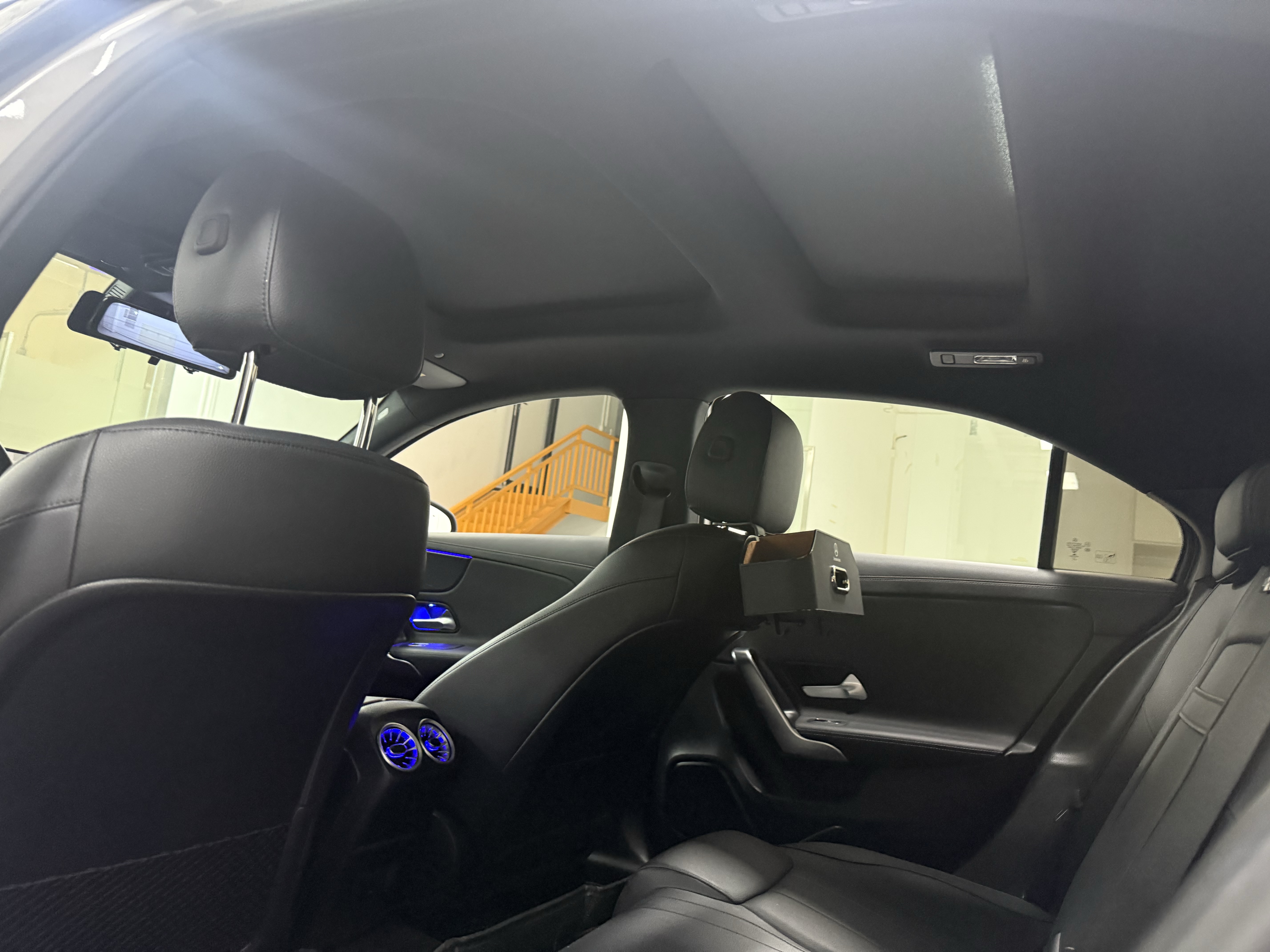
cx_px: 635
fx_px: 881
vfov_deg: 56.8
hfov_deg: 71.6
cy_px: 476
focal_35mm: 24
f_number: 1.78
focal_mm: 6.76
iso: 640
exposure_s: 1/33
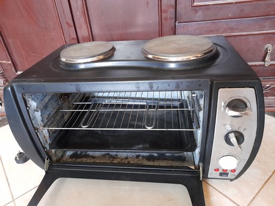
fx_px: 199
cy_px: 103
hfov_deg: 69.4
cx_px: 138
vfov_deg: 54.9
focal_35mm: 25
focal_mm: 4.6
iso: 640
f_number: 2
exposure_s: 1/20
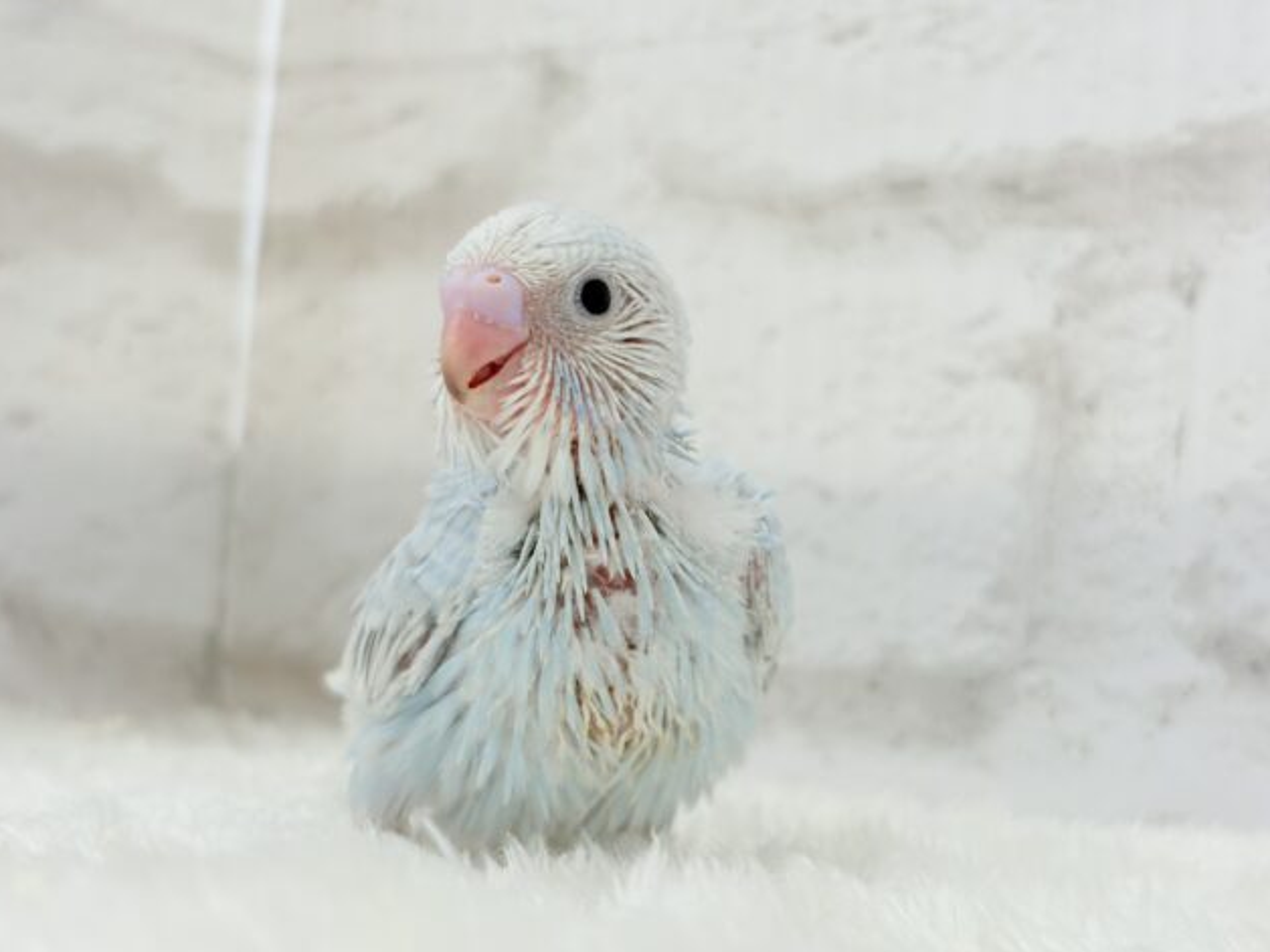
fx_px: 1944
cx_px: 625
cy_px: 469
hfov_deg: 36.2
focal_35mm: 53
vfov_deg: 27.5
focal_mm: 5.96
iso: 80
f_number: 1.6
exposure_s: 1/100
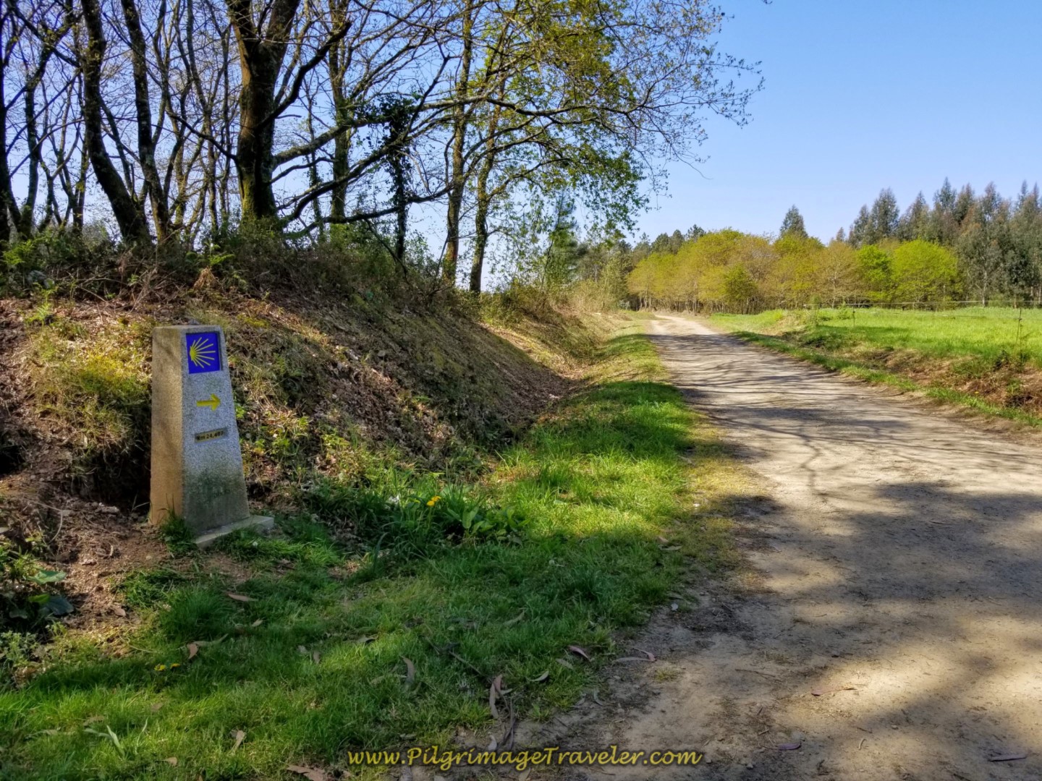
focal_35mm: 26
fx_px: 783
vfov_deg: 53.1
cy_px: 390
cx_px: 521
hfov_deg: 67.3
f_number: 1.7
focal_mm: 4.3
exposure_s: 1/1368
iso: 50
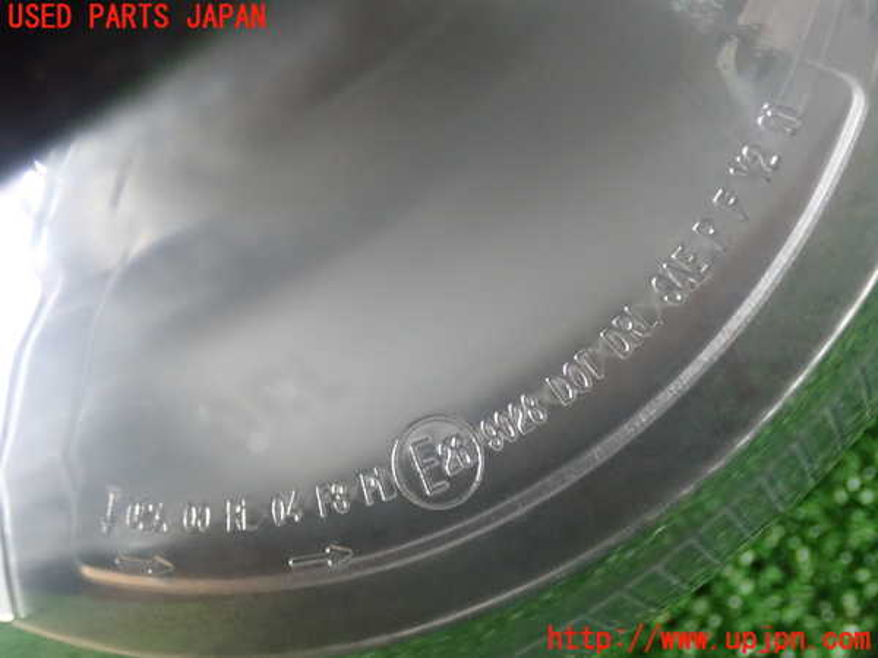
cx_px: 439
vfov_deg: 33.6
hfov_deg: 43.9
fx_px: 1091
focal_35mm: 43
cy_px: 329
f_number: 2.9
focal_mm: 7.86
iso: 800
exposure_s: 1/160
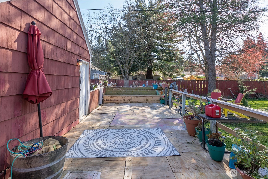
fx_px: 127
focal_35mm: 17
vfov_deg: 70.5
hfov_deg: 93.2
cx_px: 134
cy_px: 90
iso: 80
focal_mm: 17
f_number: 7.1
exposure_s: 1/40
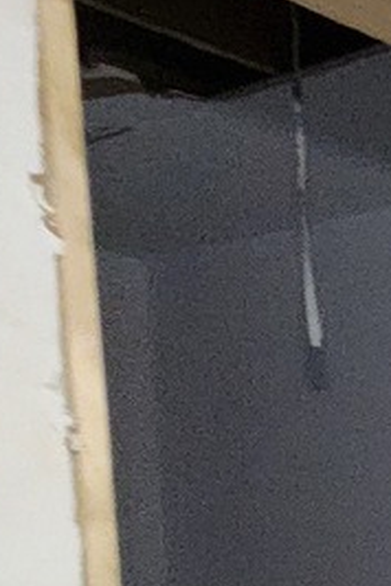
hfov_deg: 11.7
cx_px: 1127
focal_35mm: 73
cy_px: 808
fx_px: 1189
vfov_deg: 23.6
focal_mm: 2.2
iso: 640
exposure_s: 1/24
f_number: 2.2
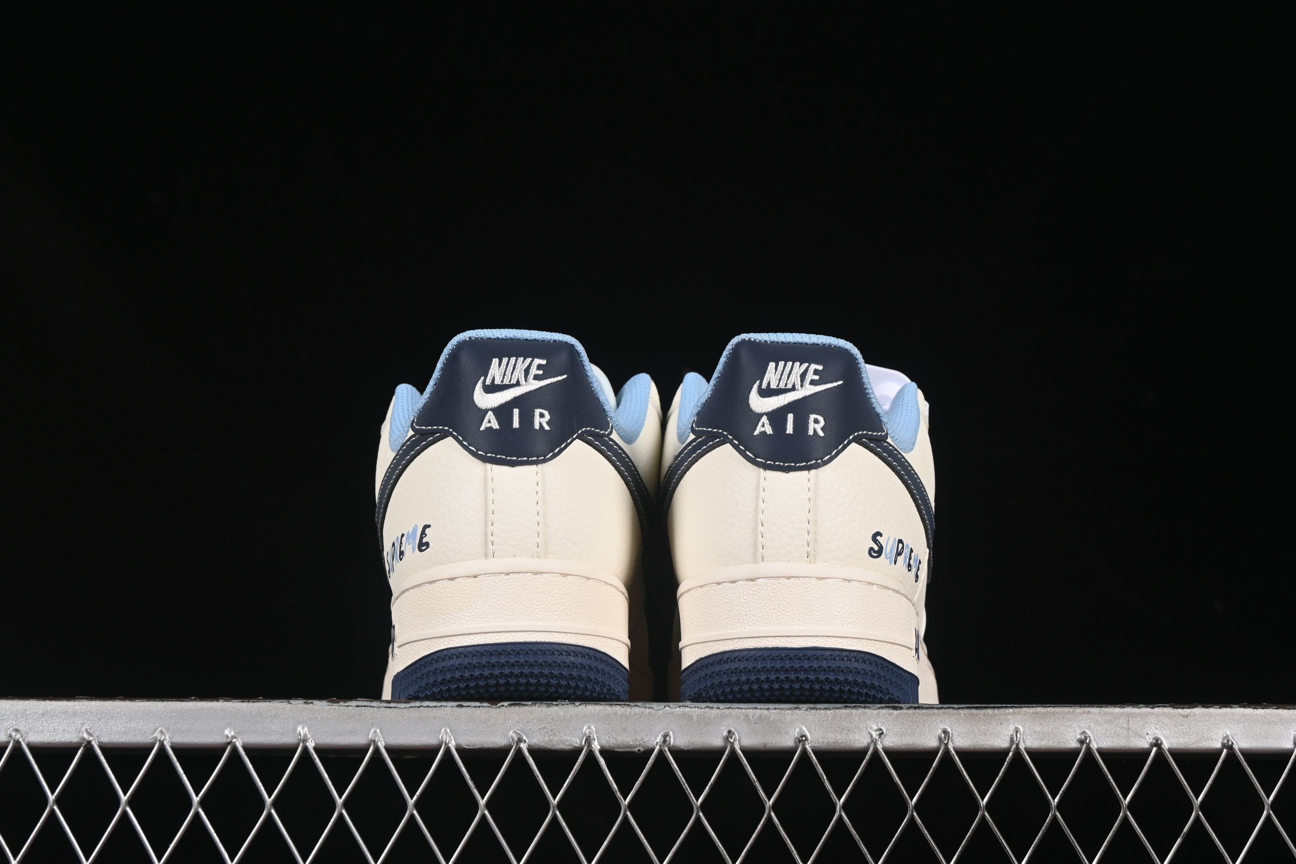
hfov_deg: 27.0
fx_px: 2700
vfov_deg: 18.2
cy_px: 432
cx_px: 648
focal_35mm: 75
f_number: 8
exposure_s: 1/80
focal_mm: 50
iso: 160
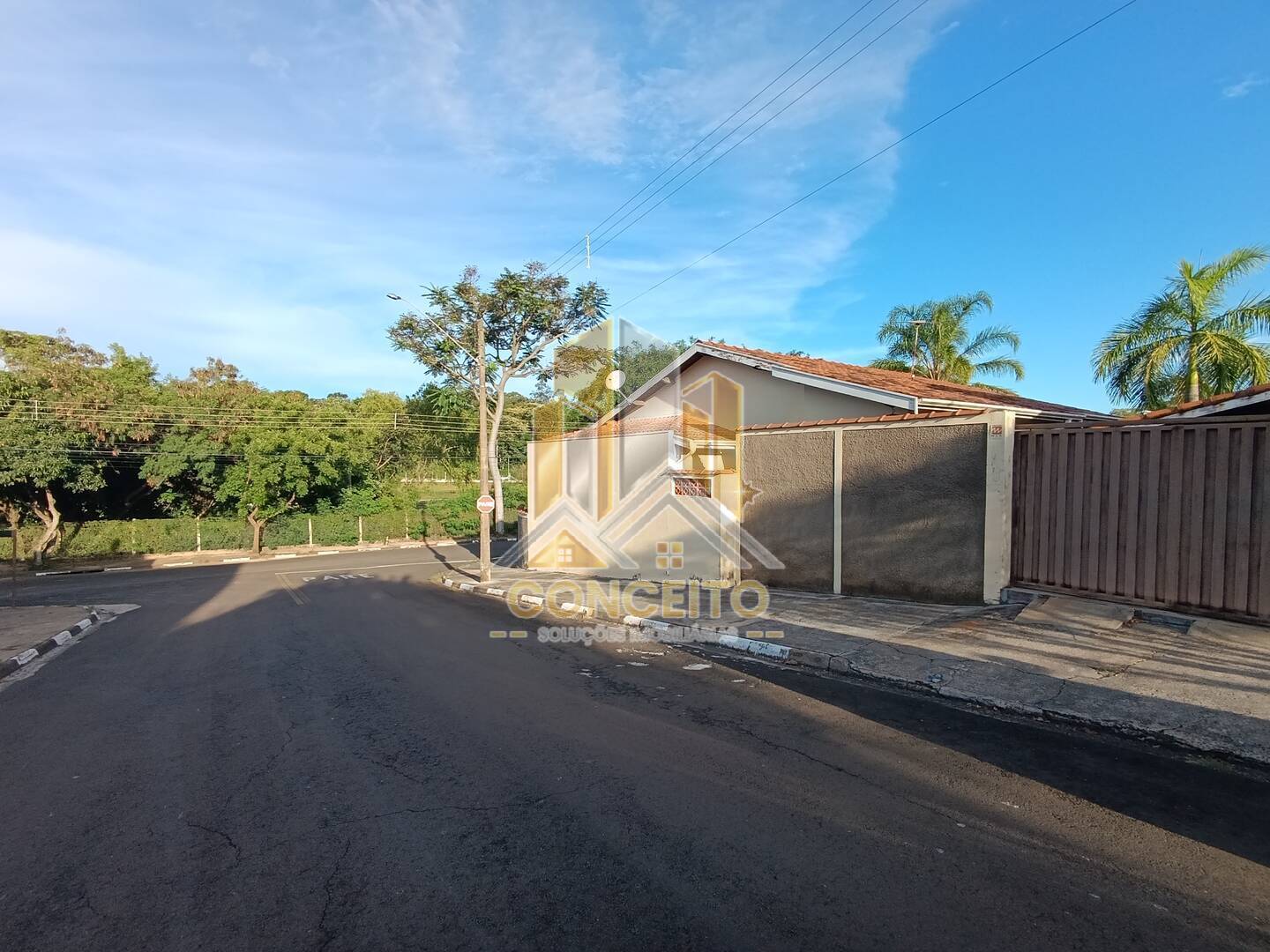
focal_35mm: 16
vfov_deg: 78.1
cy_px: 476
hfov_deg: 94.5
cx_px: 635
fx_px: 587
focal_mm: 1.65
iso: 50
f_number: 2.2
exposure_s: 1/462
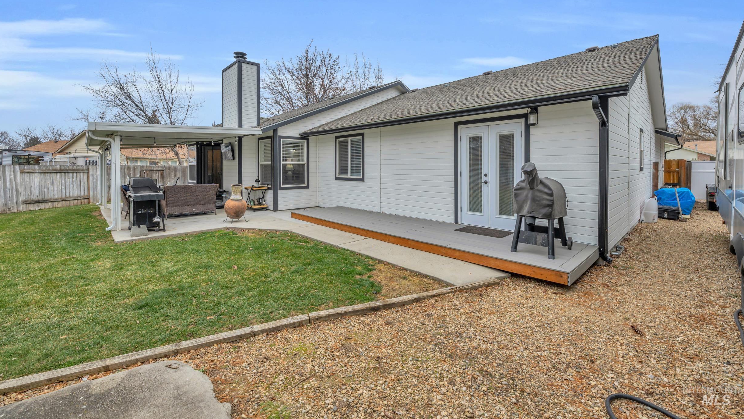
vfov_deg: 69.8
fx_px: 296
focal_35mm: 15
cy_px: 168
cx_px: 373
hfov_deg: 103.0
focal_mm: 14
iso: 100
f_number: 9
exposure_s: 1/50
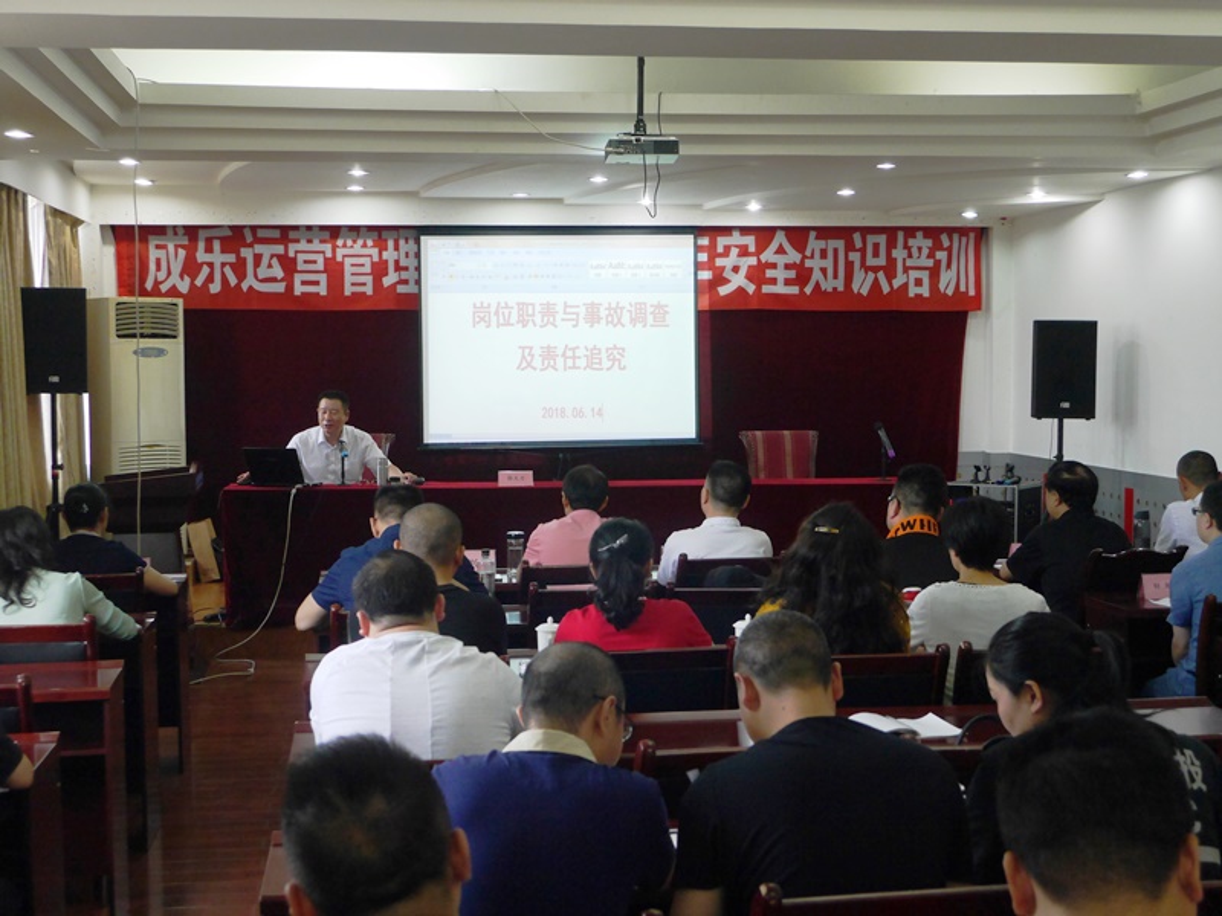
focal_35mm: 50
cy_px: 458
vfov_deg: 29.1
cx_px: 611
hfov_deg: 38.2
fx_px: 1765
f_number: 5.3
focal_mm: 25
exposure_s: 1/60
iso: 1000
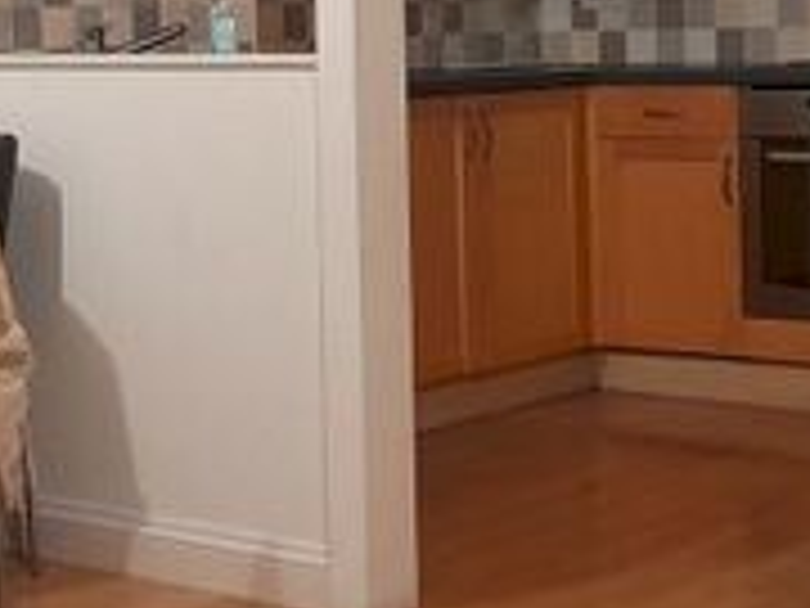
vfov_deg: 15.1
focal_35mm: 97
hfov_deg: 20.2
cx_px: 418
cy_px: 97
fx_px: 2270
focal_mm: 4.6
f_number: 2
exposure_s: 1/30
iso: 320
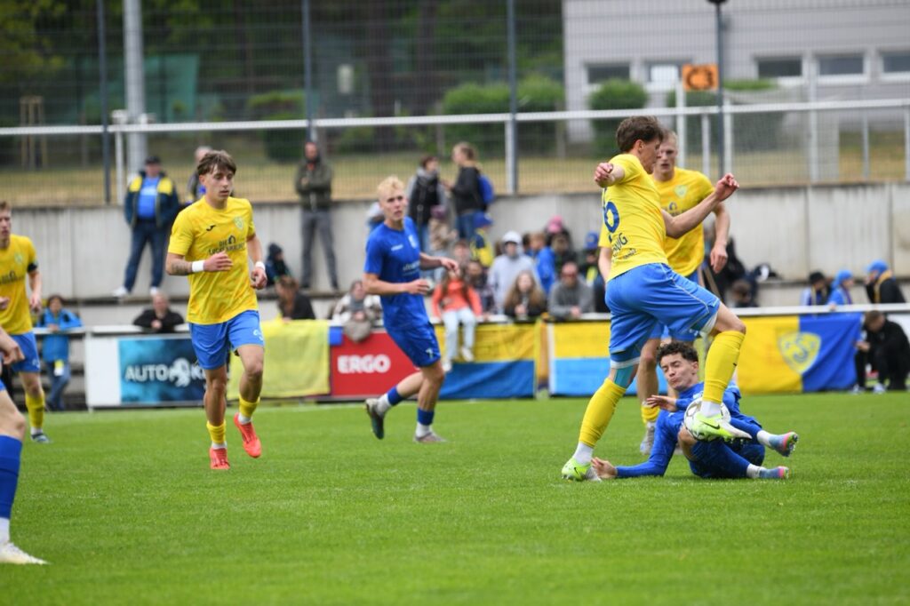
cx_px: 455
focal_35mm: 320
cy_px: 303
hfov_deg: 6.4
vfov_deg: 4.3
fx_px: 8086
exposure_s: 1/1600
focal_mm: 320
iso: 1250
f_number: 6.3
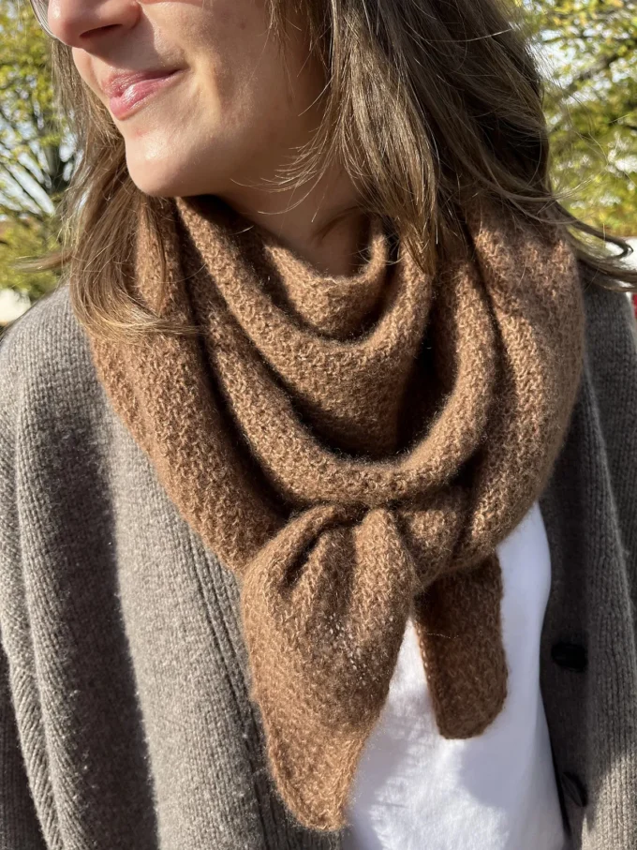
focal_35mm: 26
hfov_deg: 53.1
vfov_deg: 67.3
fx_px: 638
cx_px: 318
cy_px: 425
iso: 50
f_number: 1.6
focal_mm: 5.1
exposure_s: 1/1536
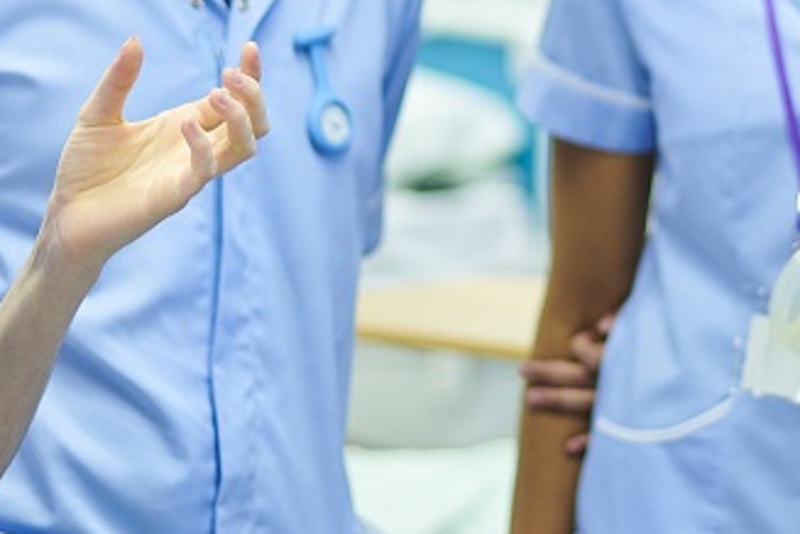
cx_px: 536
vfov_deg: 8.9
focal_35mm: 153
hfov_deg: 13.4
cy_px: 24
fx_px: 3400
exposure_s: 1/100
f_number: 2
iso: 200
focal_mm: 50
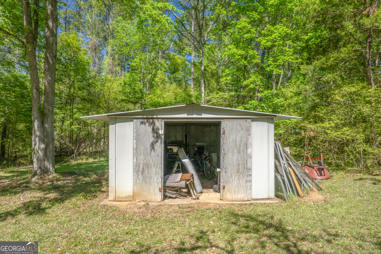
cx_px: 190
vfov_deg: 57.2
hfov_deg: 78.6
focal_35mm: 22
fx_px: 233
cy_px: 127
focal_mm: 8.38
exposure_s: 1/640
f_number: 2.8
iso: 100
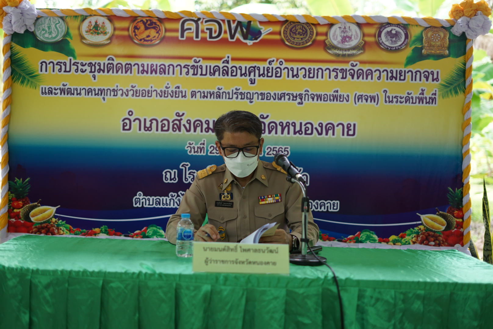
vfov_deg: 27.0
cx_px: 246
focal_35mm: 50
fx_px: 685
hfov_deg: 39.6
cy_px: 164
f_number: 2
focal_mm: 50
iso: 400
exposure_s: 1/640
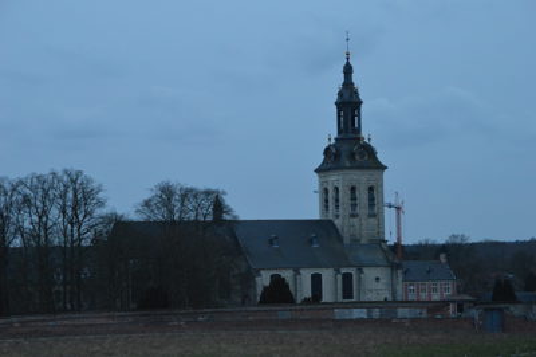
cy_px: 178
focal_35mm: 112
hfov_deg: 18.2
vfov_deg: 12.2
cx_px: 268
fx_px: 1674
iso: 2800
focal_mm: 75
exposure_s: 1/125
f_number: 5.6
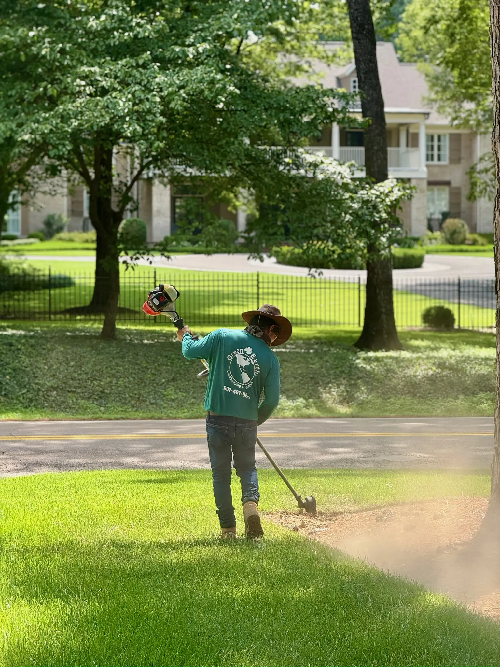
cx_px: 250
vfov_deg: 16.4
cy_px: 334
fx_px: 2311
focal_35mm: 120
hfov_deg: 12.3
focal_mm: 15.66
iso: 50
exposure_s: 1/280
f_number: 2.8
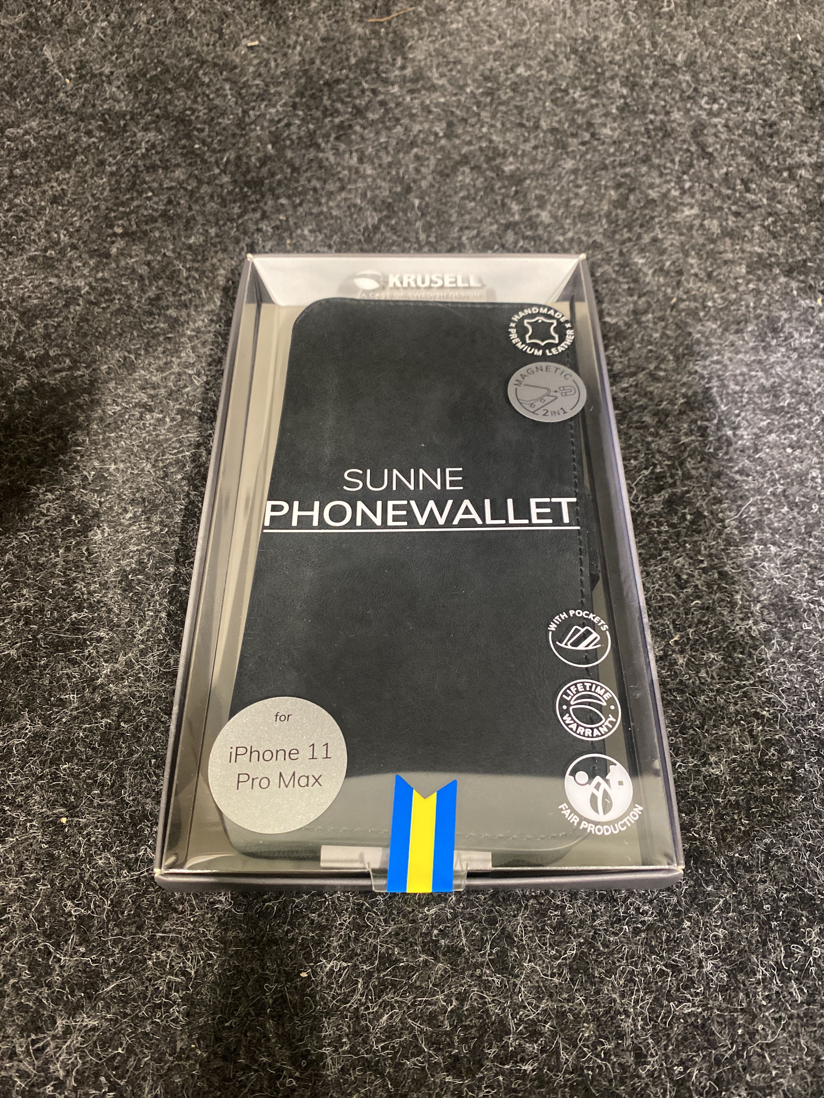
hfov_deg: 53.1
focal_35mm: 26
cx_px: 412
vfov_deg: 67.3
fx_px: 825
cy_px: 549
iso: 640
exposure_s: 1/33
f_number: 1.8
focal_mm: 4.25
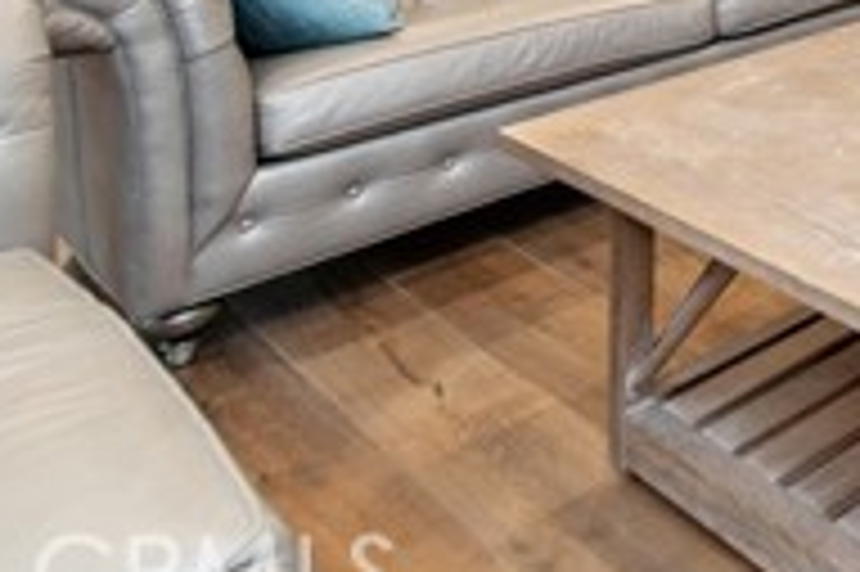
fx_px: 1122
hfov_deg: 28.4
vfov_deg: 22.6
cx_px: 1274
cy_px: -320
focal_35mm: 47
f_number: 4
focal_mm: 14
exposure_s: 1/60
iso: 1400
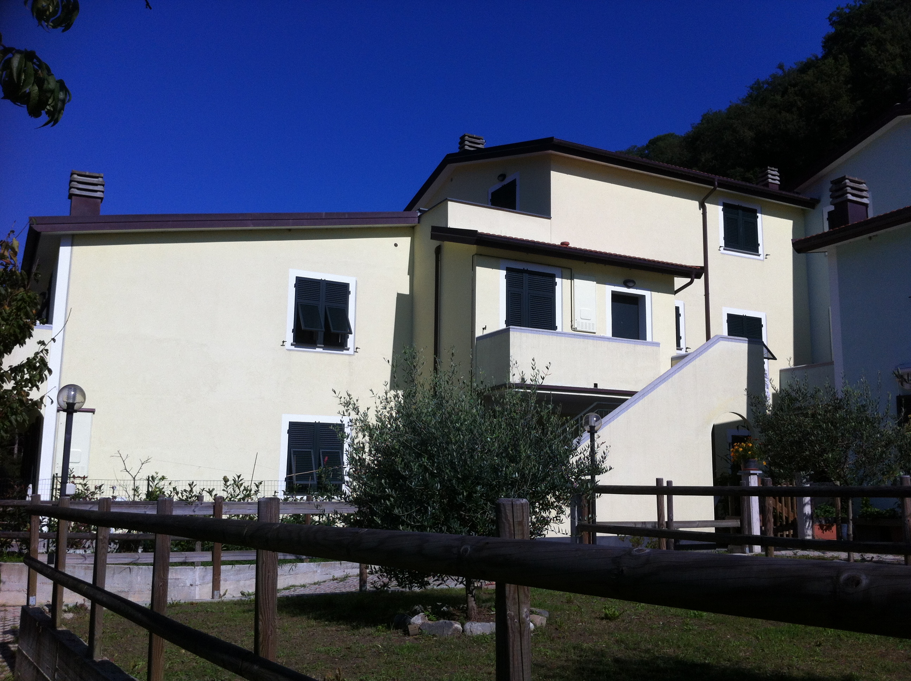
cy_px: 340
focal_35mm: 35
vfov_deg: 40.6
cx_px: 456
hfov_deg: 52.7
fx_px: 920
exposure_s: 1/3352
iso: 80
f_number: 2.8
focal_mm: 3.85
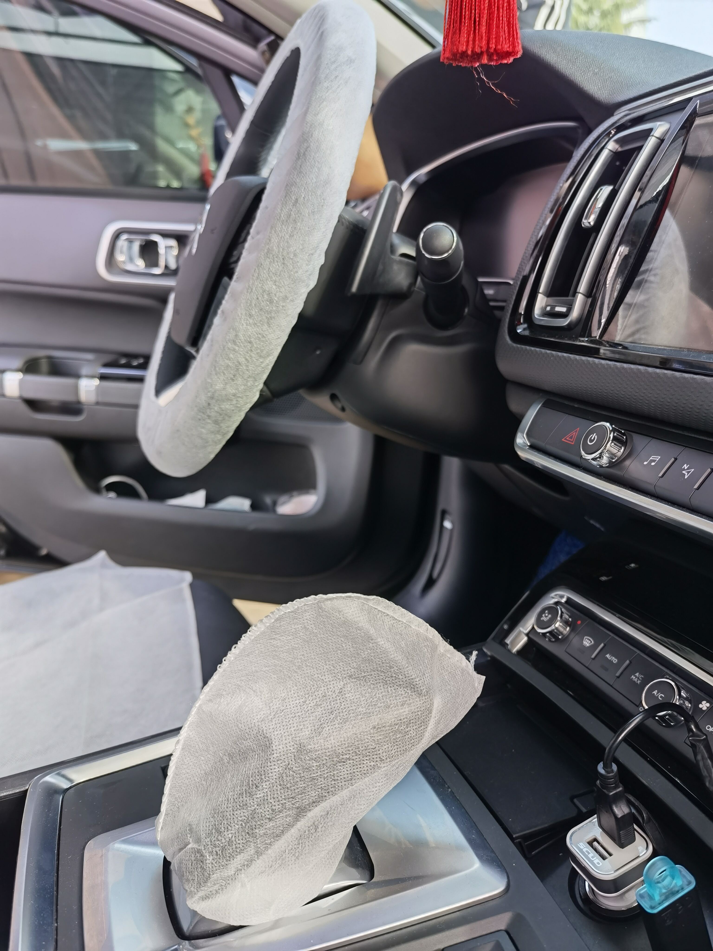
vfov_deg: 65.3
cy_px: 476
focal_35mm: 27
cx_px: 356
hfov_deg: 51.4
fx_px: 742
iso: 50
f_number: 1.9
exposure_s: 1/101
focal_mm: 6.67
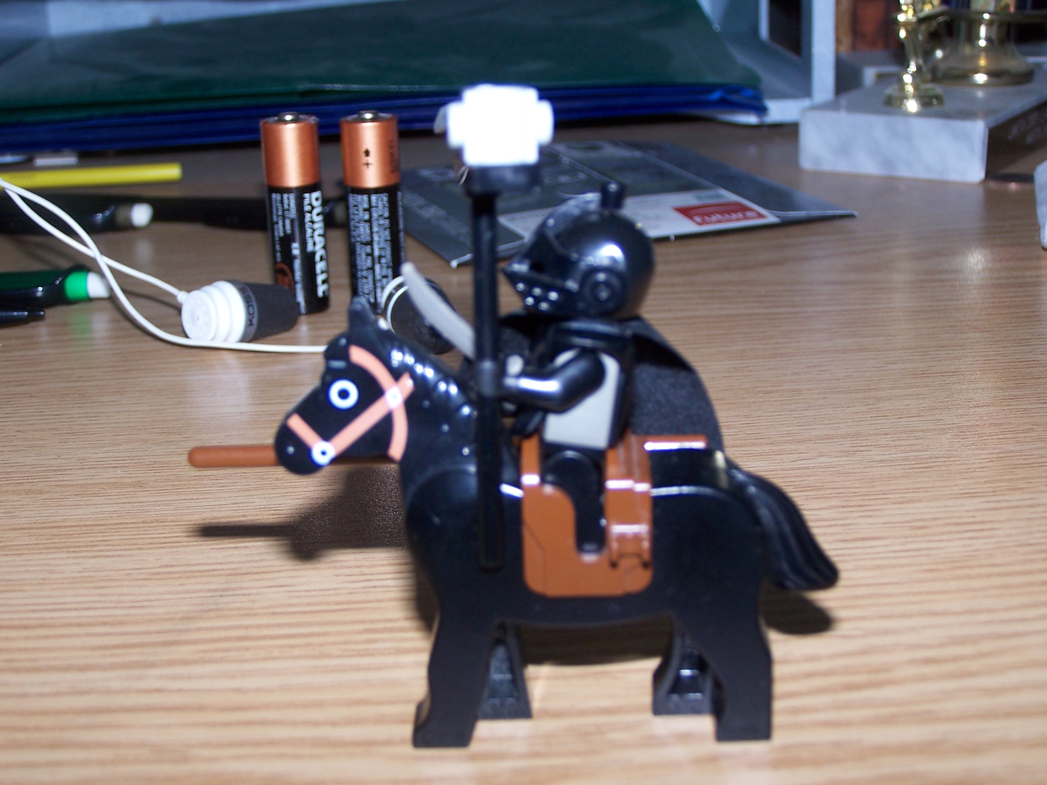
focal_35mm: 64
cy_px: 392
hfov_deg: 30.3
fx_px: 1936
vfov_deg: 22.9
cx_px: 524
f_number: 3.2
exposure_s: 1/60
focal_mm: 10.7
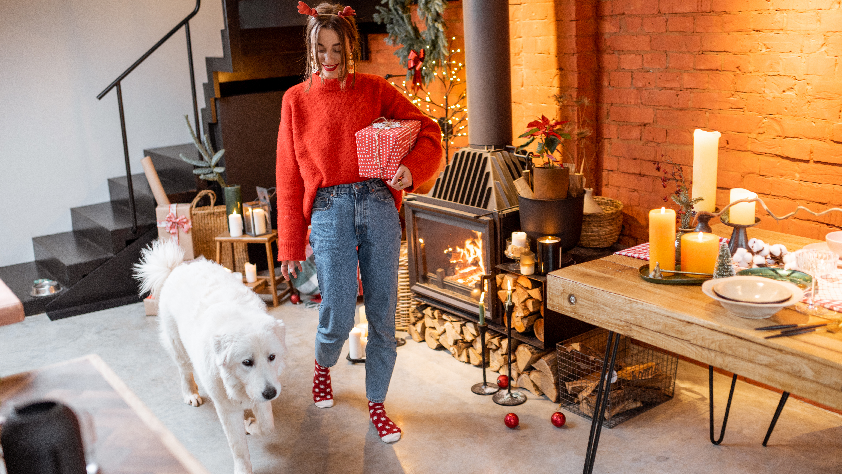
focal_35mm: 37
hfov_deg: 54.0
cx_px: 422
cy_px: 249
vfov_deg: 32.0
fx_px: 826
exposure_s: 1/100
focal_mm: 35
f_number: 2.2
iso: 500
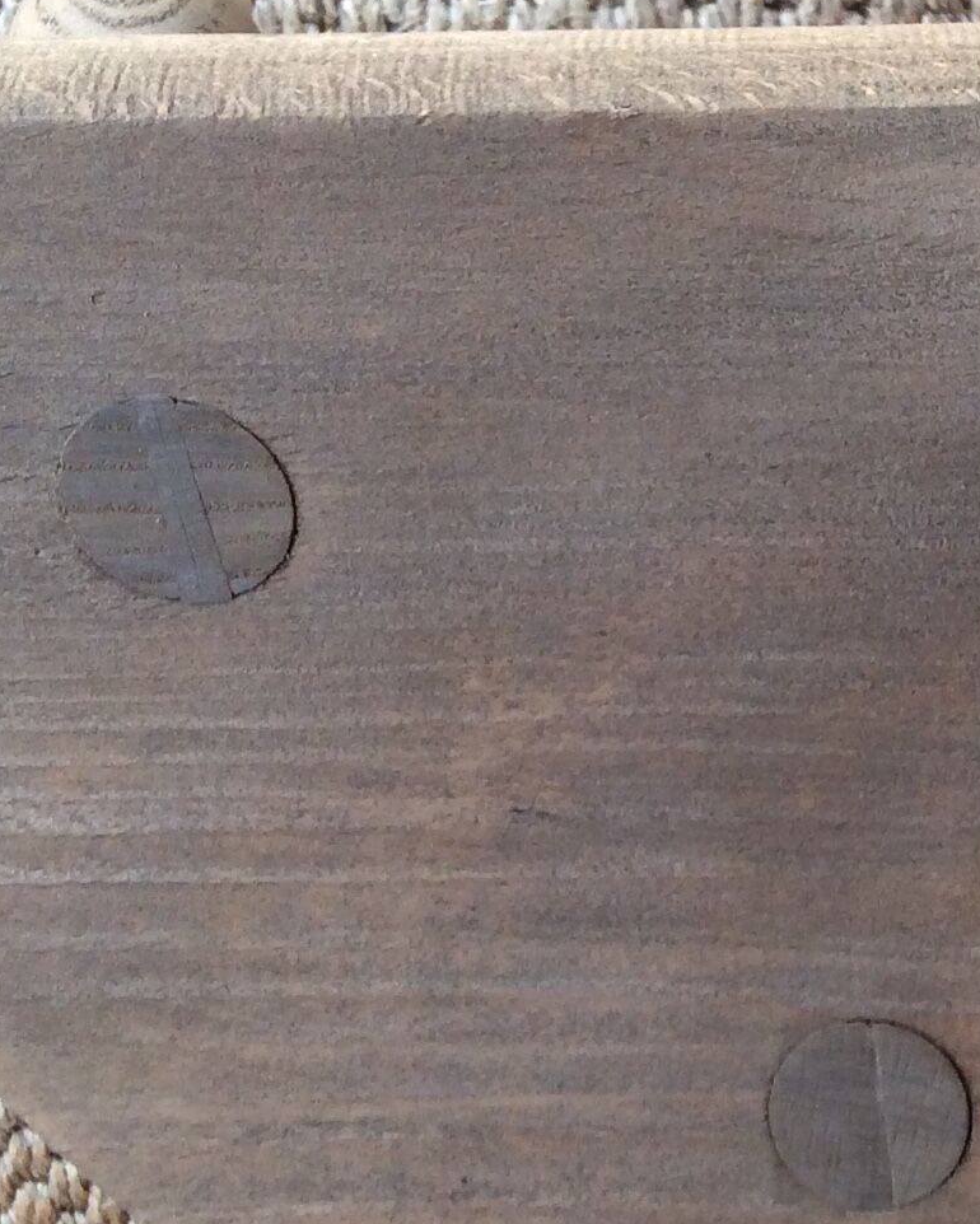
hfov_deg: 17.9
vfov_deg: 22.7
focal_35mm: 84
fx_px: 3044
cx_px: 972
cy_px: 442
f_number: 2.4
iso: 64
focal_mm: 3.3
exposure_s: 1/25
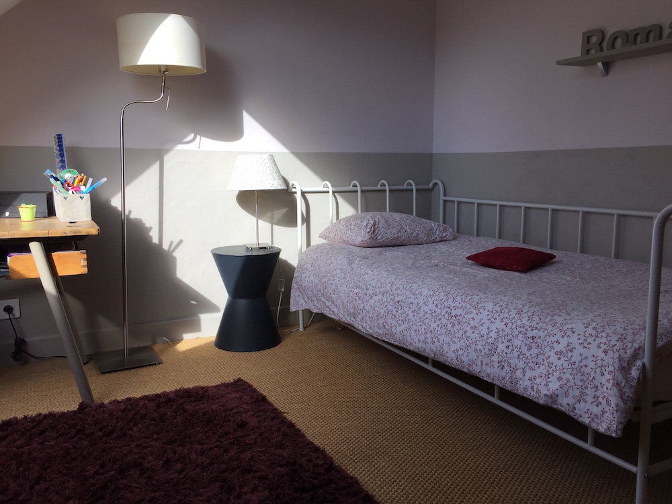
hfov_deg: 61.7
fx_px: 563
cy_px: 252
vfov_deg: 48.2
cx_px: 336
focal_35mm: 29
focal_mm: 4.15
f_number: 2.2
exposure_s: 1/314
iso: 32
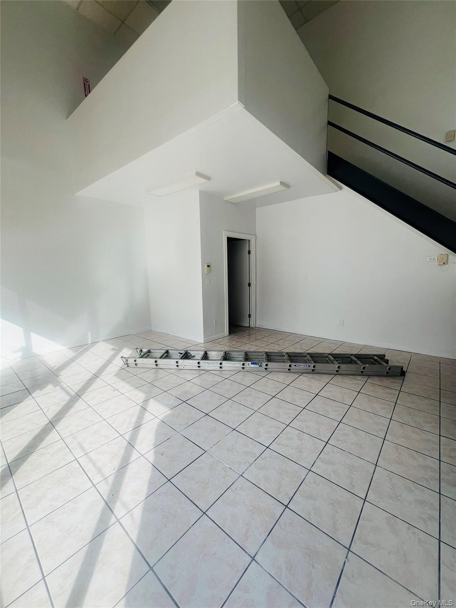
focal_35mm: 13
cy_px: 304
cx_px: 228
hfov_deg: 89.9
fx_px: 228
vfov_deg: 106.2
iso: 32
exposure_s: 1/328
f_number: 1.8
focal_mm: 1.57
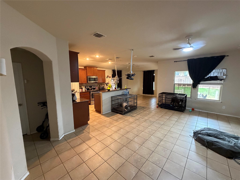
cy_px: 90
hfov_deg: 102.1
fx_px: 97
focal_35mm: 14
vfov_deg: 85.7
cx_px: 120
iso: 800
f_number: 2.2
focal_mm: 2.22
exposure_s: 1/60
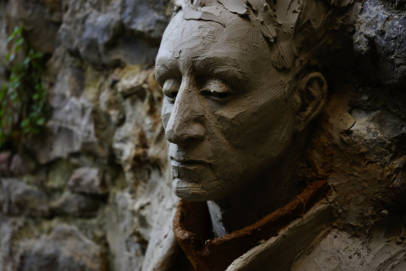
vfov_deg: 19.5
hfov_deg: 28.8
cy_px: 136
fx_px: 789
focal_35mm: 70
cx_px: 203
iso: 1000
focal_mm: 70
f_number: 5.6
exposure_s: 1/100
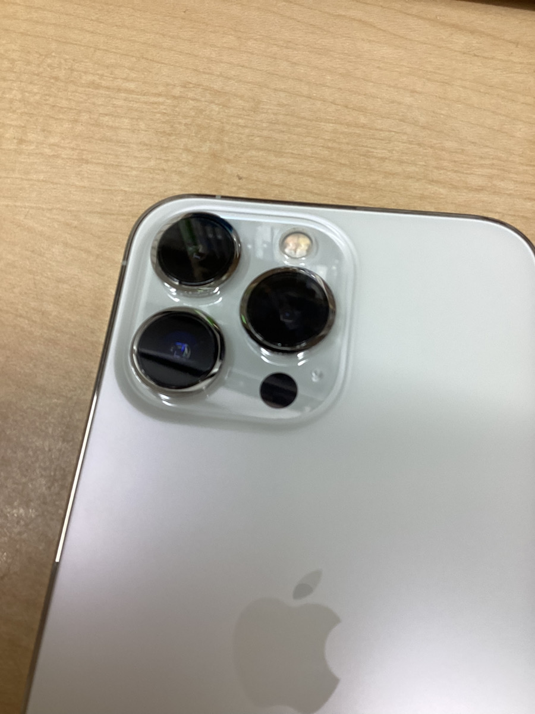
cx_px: 268
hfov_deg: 45.4
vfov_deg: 58.4
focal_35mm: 31
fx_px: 639
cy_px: 357
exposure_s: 1/120
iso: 100
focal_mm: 3.3
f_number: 2.4
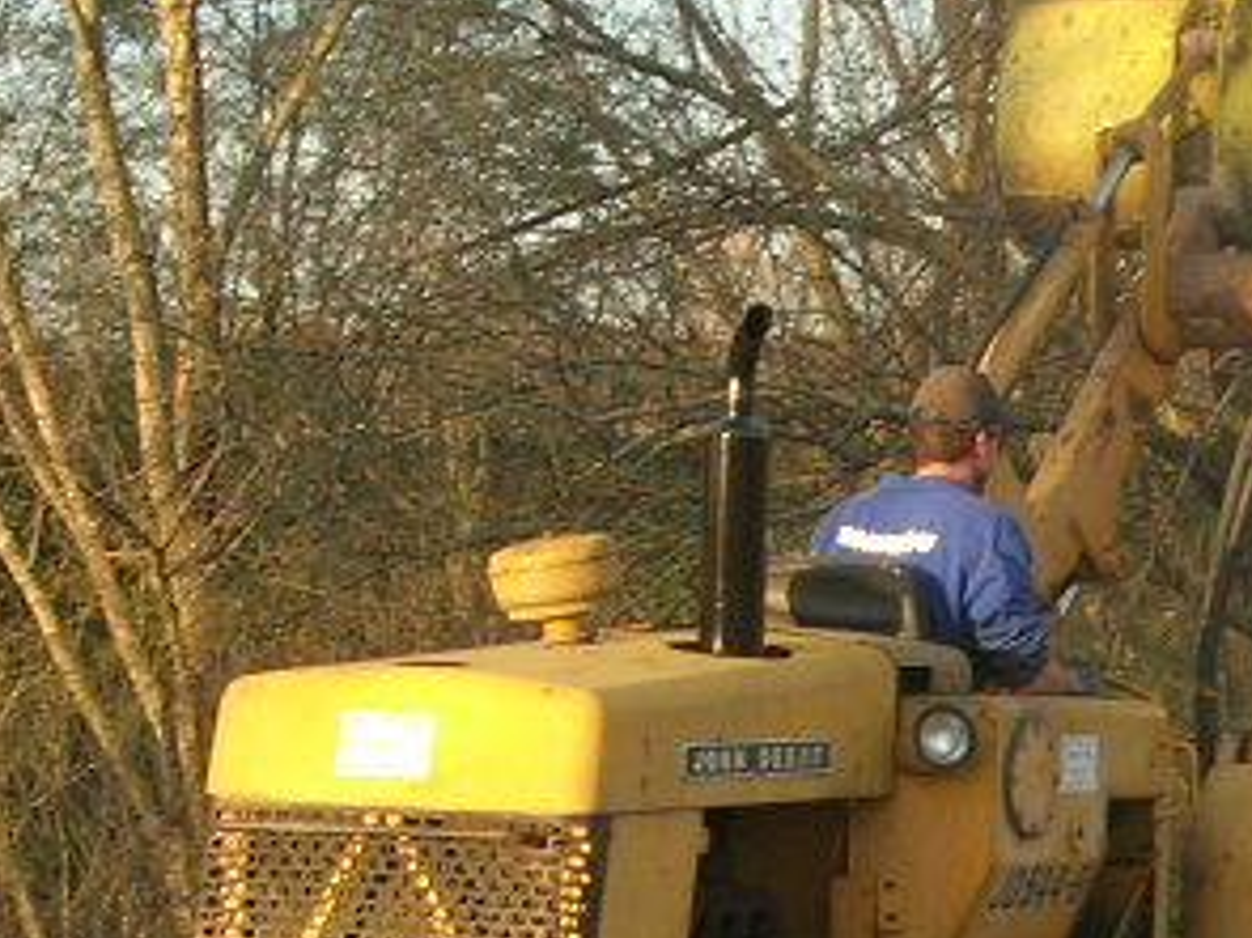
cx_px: 1354
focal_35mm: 132
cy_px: 755
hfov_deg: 14.6
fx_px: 4772
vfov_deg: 11.2
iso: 66
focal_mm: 7.8
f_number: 4.8
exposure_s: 1/121
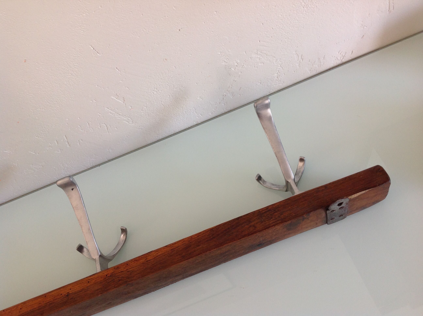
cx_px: 212
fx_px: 427
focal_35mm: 35
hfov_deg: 52.7
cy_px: 158
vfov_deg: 40.6
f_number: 2.4
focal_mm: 4.28
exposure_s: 1/20
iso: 64
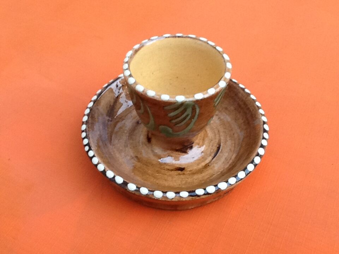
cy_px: 127
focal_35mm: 44
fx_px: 431
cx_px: 170
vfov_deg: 32.9
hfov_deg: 42.9
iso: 100
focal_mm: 2.03
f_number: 2.4
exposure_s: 1/30
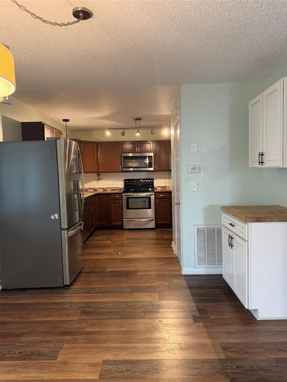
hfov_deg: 56.8
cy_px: 191
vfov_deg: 71.6
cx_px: 144
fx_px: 265
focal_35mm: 24
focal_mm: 6.76
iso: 160
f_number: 1.78
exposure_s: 1/60
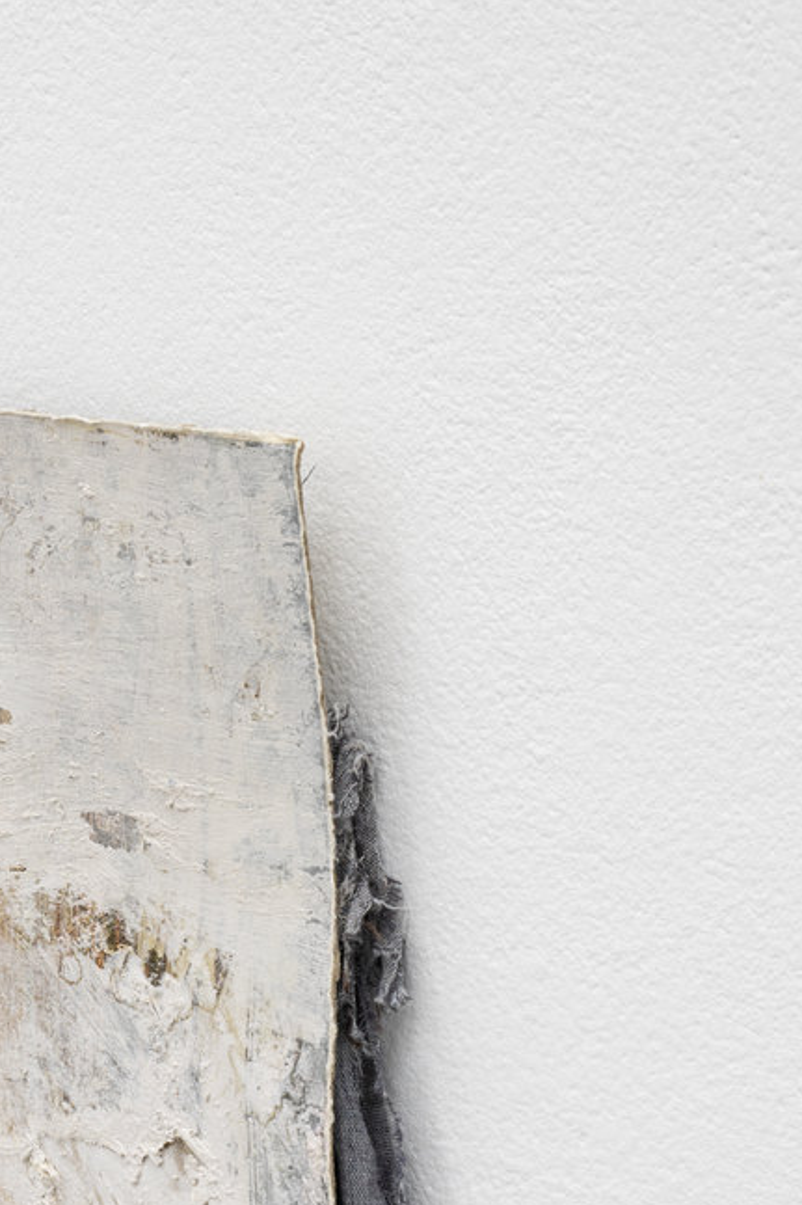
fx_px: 8926
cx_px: 74
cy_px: 1291
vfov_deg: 7.7
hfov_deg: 5.1
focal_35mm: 267
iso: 64
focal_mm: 120
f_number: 11
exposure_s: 1/2
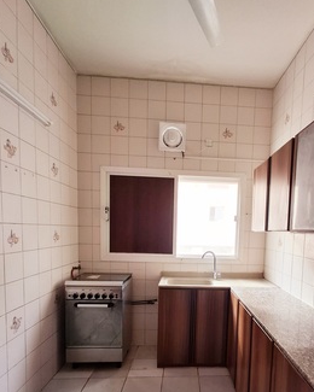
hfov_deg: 62.0
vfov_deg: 73.6
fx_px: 256
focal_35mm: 22
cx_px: 201
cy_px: 248
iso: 64
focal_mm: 1.64
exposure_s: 1/50
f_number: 2.2
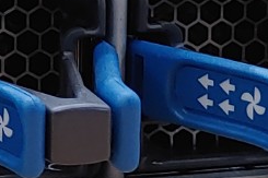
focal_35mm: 220
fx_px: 1637
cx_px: -183
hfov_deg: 9.0
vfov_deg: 6.2
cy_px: -64
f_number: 1.8
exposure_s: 1/64
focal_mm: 4.36
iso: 50
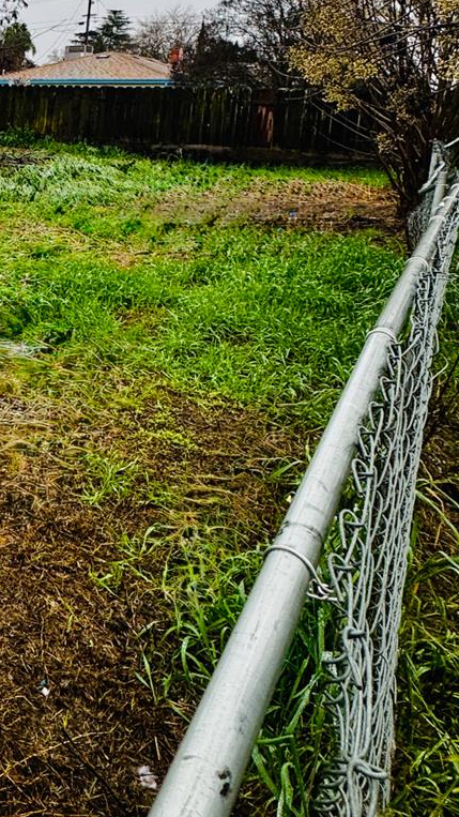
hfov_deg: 31.6
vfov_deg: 59.3
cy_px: 165
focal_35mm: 30
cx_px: -110
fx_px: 649
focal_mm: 2.22
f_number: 2.2
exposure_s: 1/130
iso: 40
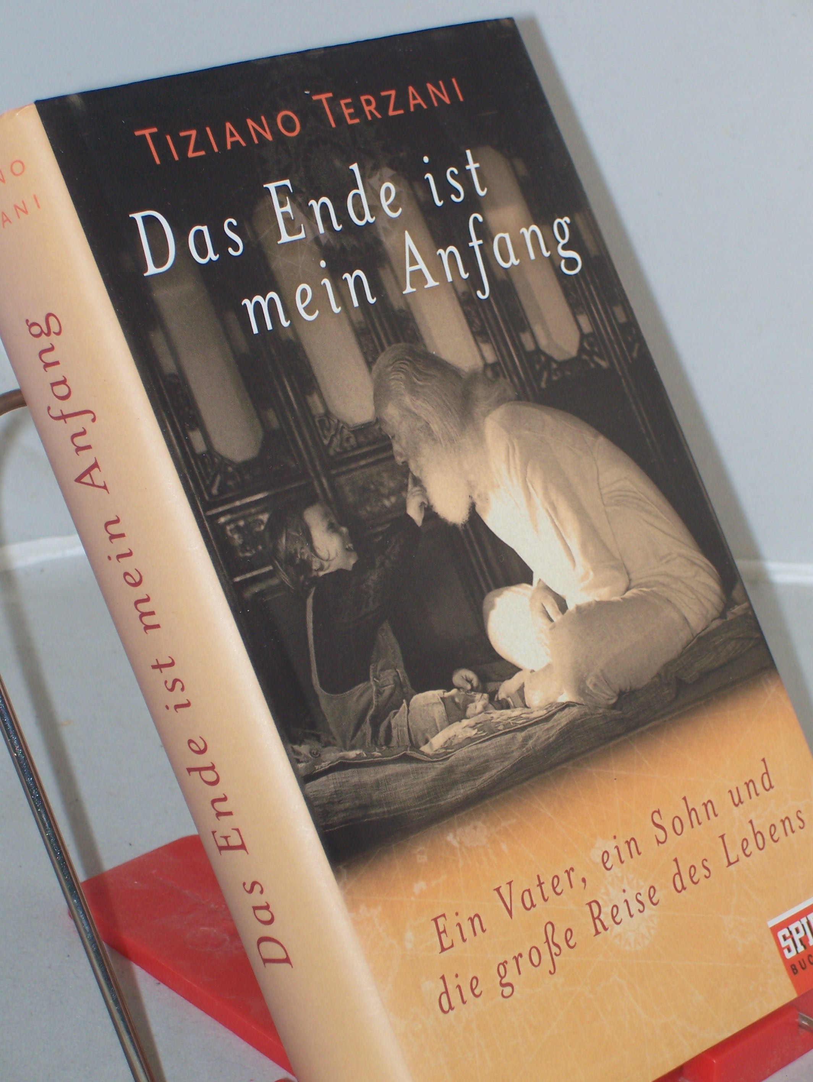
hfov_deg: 14.5
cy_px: 541
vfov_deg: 19.2
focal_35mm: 102
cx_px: 406
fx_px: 3190
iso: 80
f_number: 4.6
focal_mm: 16.8
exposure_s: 1/100
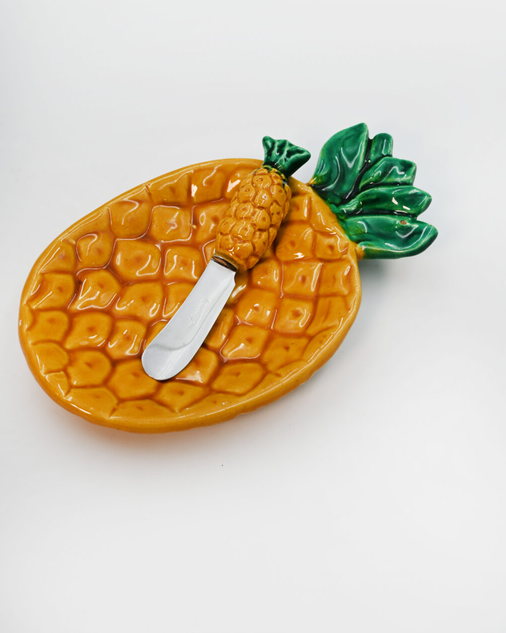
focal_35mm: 67
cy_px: 285
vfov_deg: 28.5
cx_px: 254
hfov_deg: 22.9
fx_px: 1247
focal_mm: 39
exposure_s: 1/160
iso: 100
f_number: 6.3
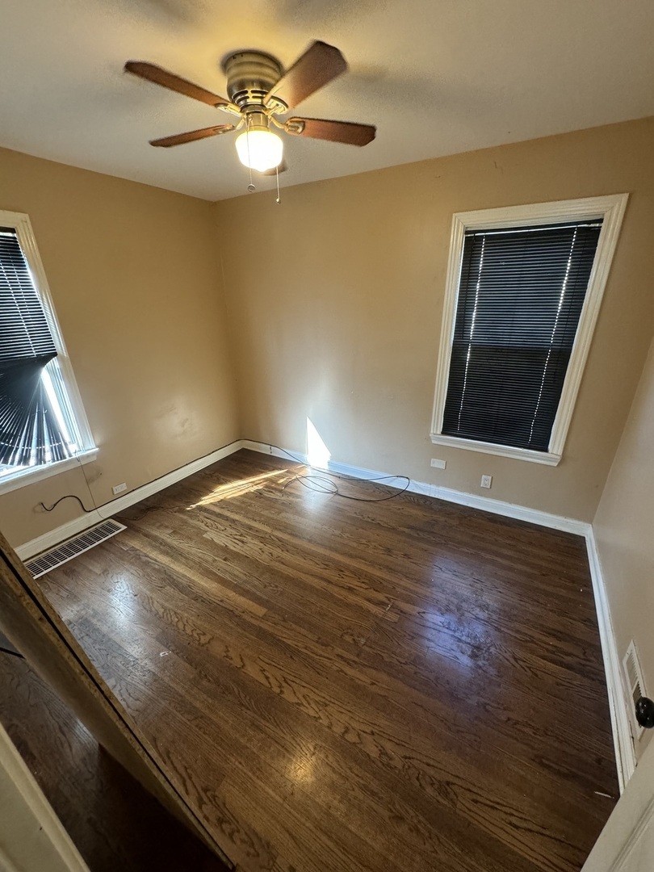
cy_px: 436
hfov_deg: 85.7
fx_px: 353
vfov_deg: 102.1
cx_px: 327
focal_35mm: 14
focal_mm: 2.22
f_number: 2.2
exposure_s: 1/60
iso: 320
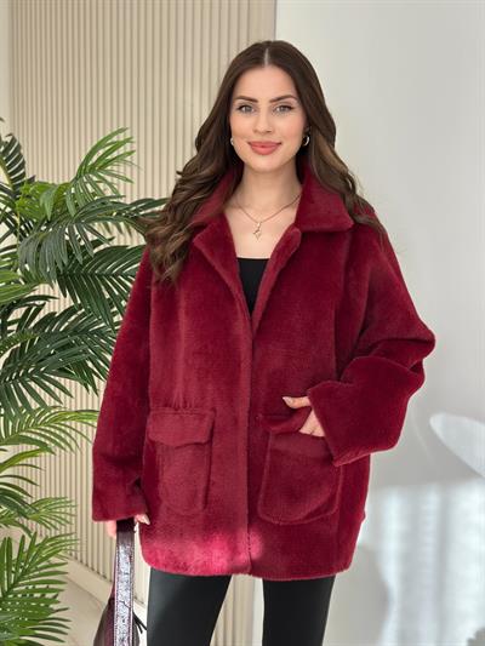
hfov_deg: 30.3
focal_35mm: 48
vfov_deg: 39.6
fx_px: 896
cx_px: 242
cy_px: 323
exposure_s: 1/245
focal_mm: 6.86
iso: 80
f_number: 1.78
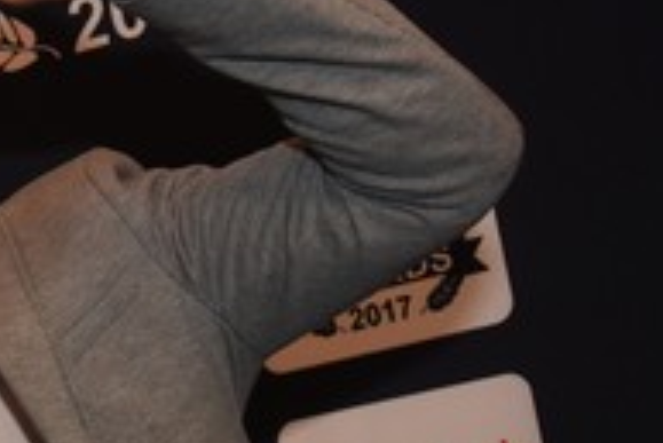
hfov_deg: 15.0
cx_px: -508
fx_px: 2212
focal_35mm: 120
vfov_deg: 11.2
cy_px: 560
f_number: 4.5
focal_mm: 29
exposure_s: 1/100
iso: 2000
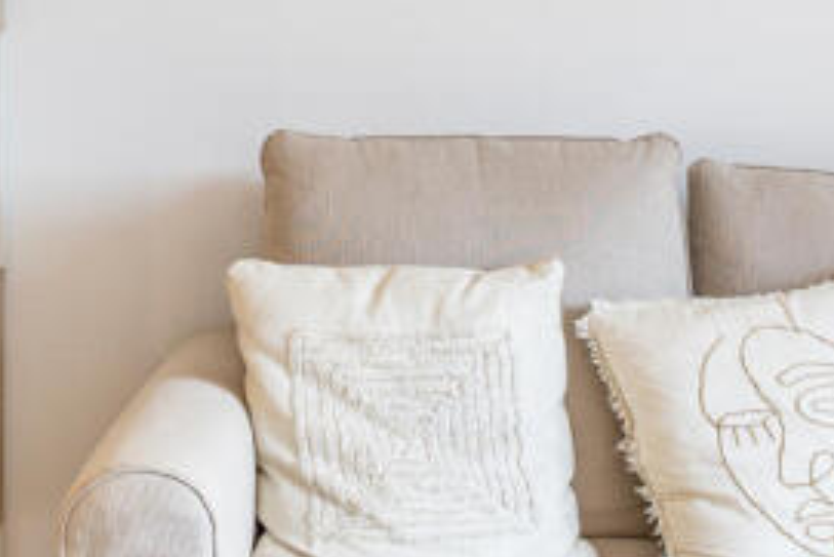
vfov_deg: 15.6
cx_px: 463
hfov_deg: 23.4
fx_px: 2016
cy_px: 125
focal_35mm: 87
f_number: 8
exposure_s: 1.3
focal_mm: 24
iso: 100
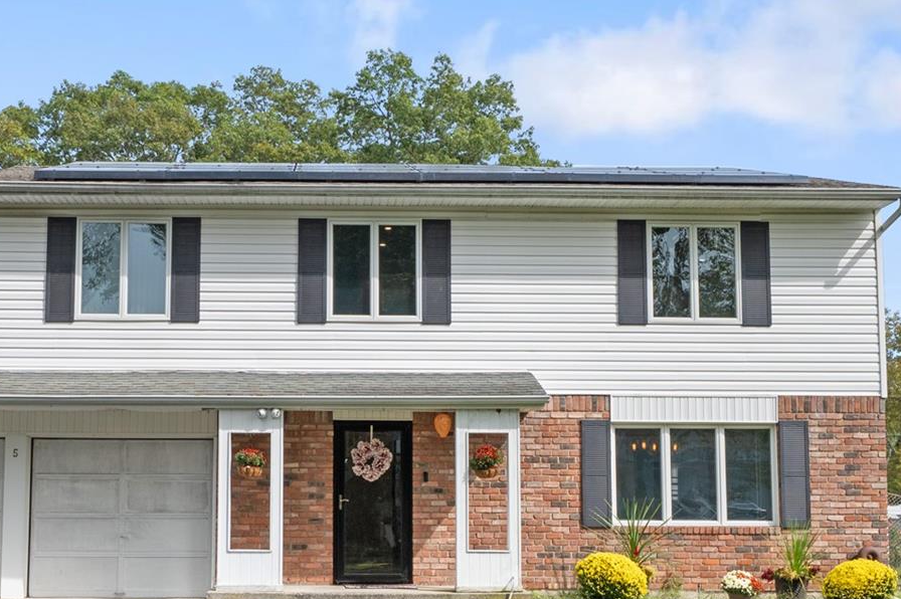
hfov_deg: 39.9
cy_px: 410
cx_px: 324
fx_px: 1229
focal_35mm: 49
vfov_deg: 27.2
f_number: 14
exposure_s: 1/60
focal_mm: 21.5
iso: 400
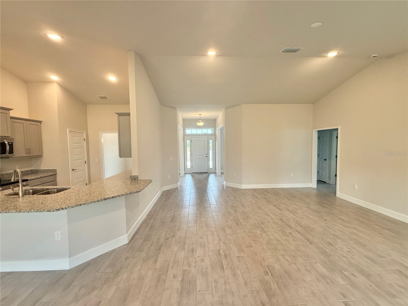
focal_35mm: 14
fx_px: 165
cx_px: 204
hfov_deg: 102.1
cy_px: 153
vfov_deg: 85.7
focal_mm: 2.22
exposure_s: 1/120
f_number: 2.2
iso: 200
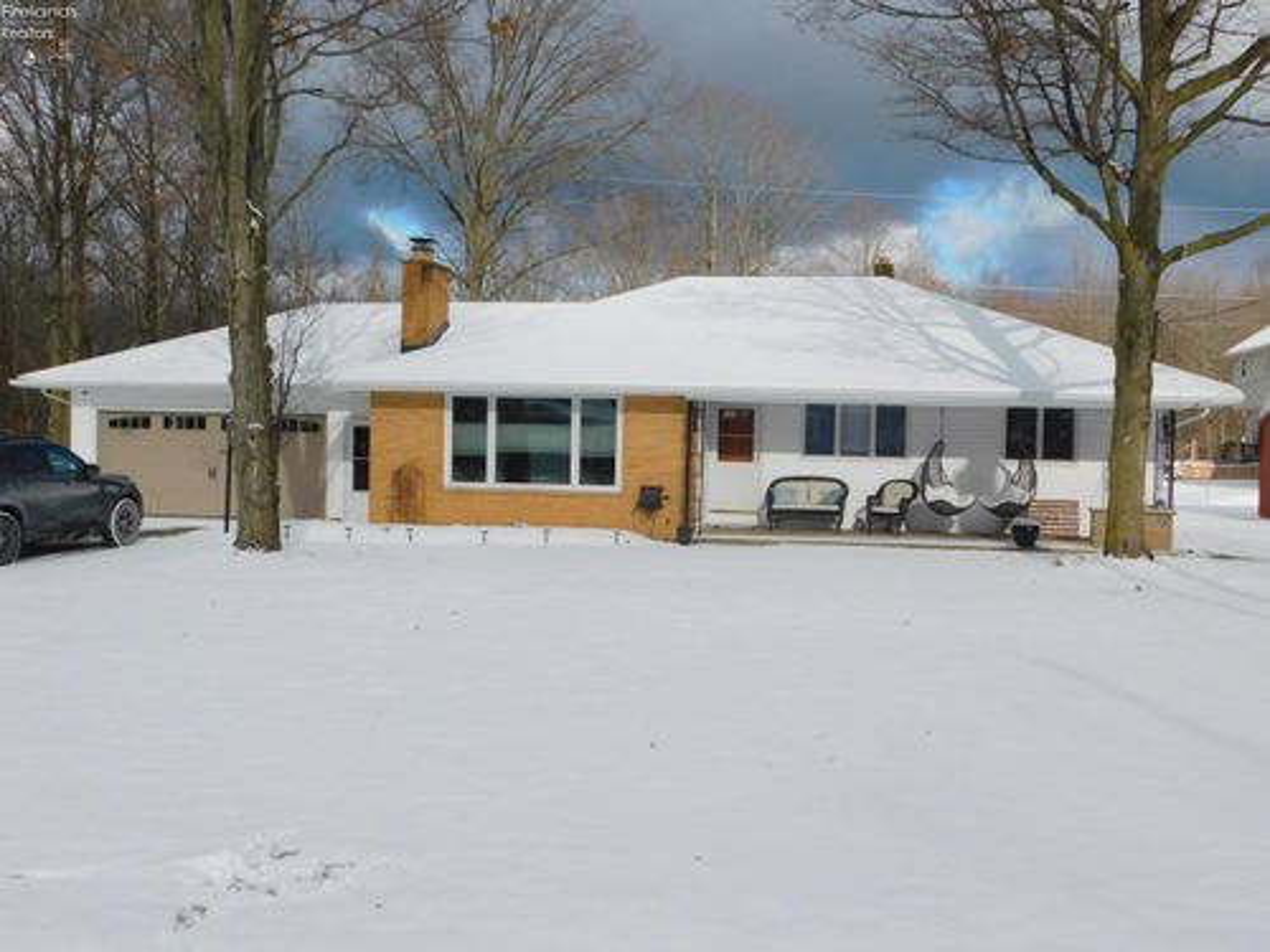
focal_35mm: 40
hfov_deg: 46.8
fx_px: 1468
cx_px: 635
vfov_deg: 36.0
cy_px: 476
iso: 125
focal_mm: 7.1
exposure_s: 1/1500
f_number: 3.6
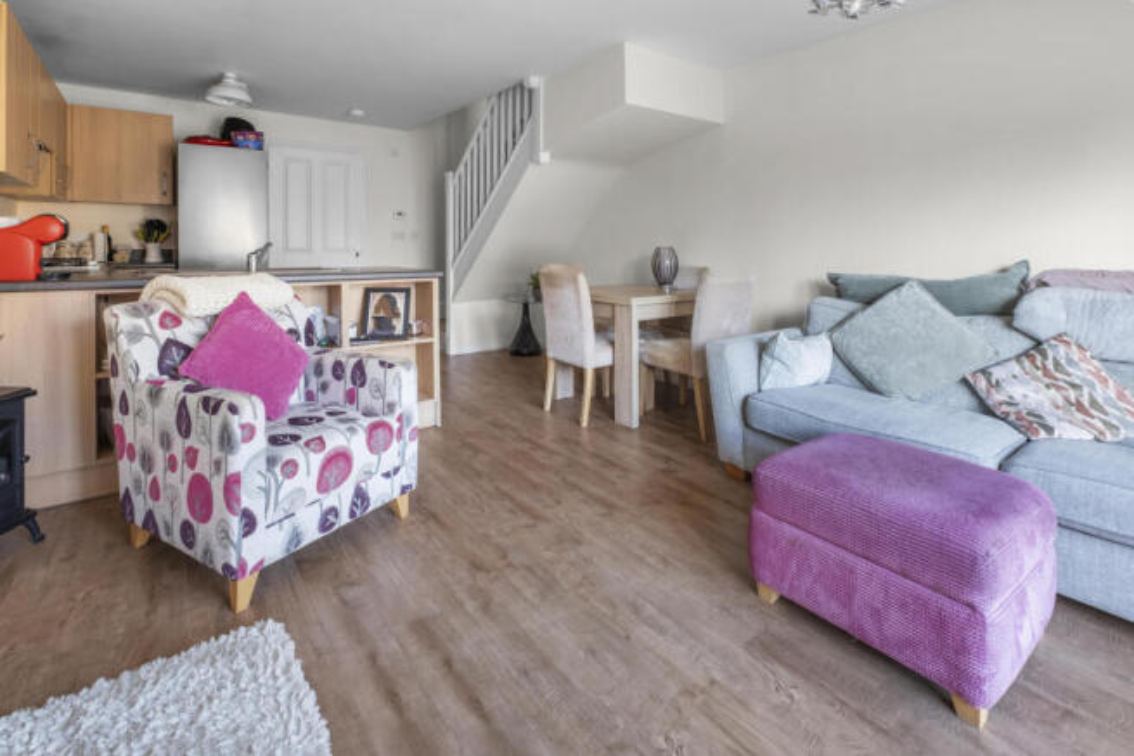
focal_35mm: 15
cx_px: 567
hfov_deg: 100.4
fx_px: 473
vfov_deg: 77.4
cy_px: 378
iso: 160
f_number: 8
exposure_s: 2.1
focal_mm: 10
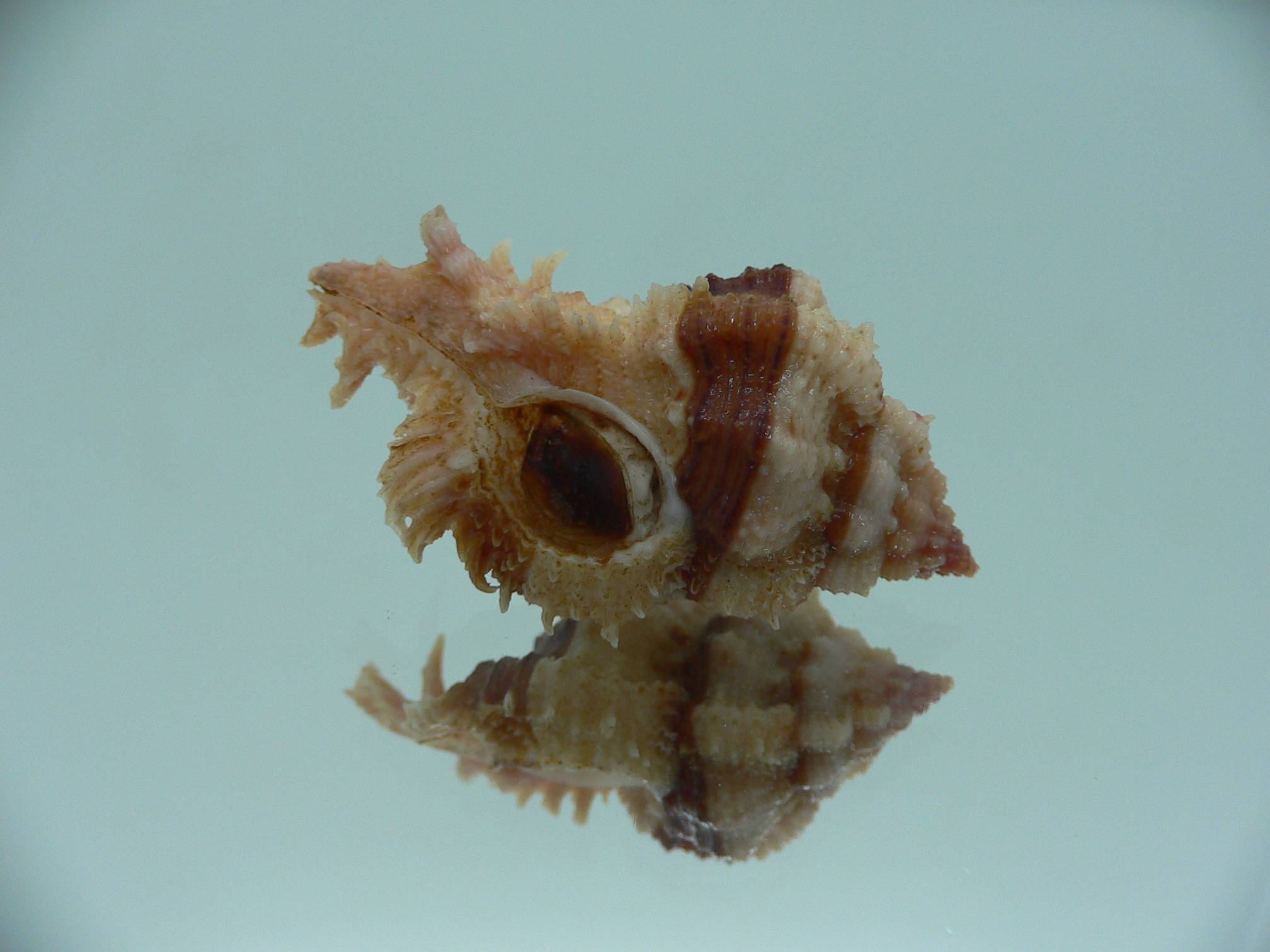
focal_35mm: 35
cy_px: 476
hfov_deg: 52.6
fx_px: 1284
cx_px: 635
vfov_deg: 40.7
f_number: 2.8
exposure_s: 1/60
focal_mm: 4.6
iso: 80
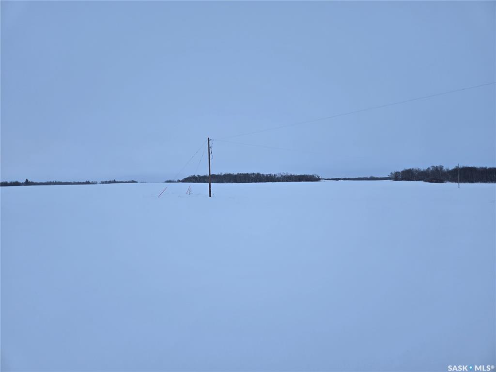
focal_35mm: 23
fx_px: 330
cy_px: 186
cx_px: 248
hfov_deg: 73.9
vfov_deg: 58.9
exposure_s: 1/697
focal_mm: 5.4
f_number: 1.8
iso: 25
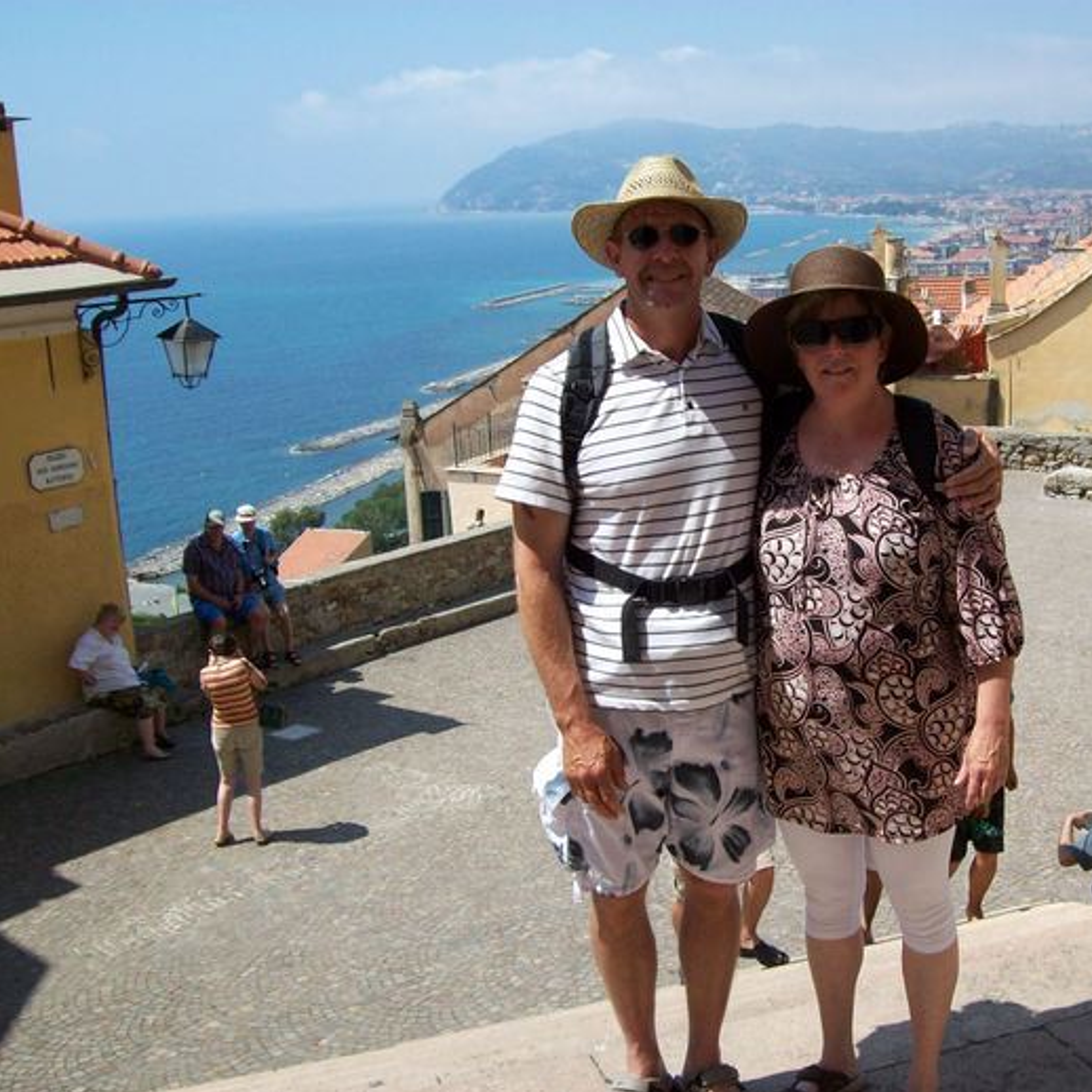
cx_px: 702
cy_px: 547
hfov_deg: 38.8
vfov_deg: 39.2
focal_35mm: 43
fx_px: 1535
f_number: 4.8
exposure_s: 1/497
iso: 80
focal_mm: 6
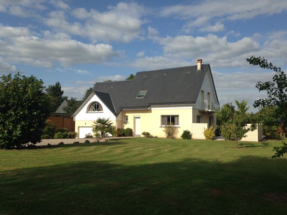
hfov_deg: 55.4
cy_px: 108
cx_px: 144
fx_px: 274
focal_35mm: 33
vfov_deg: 42.9
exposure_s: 1/1869
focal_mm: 4.12
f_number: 2.4
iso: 50
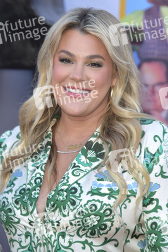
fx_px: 1119
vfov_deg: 12.8
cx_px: 84
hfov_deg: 8.6
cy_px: 126
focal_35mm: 160
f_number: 6.3
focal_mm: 160
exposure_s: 1/250
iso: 320
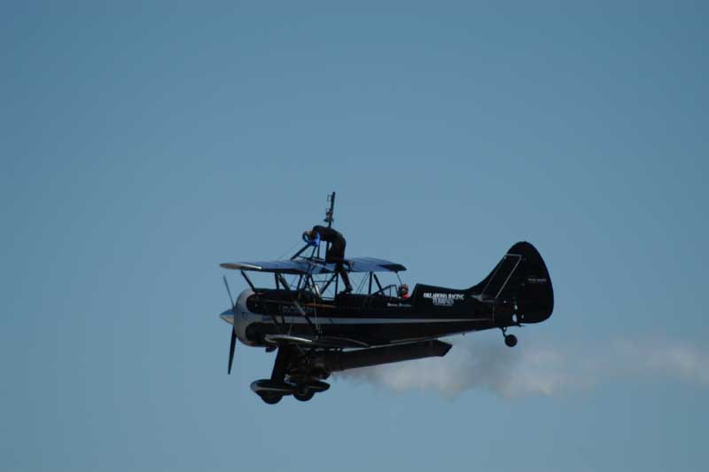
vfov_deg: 3.0
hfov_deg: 4.6
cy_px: 236
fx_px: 8855
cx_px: 354
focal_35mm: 450
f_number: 5.6
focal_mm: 300
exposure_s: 1/1600
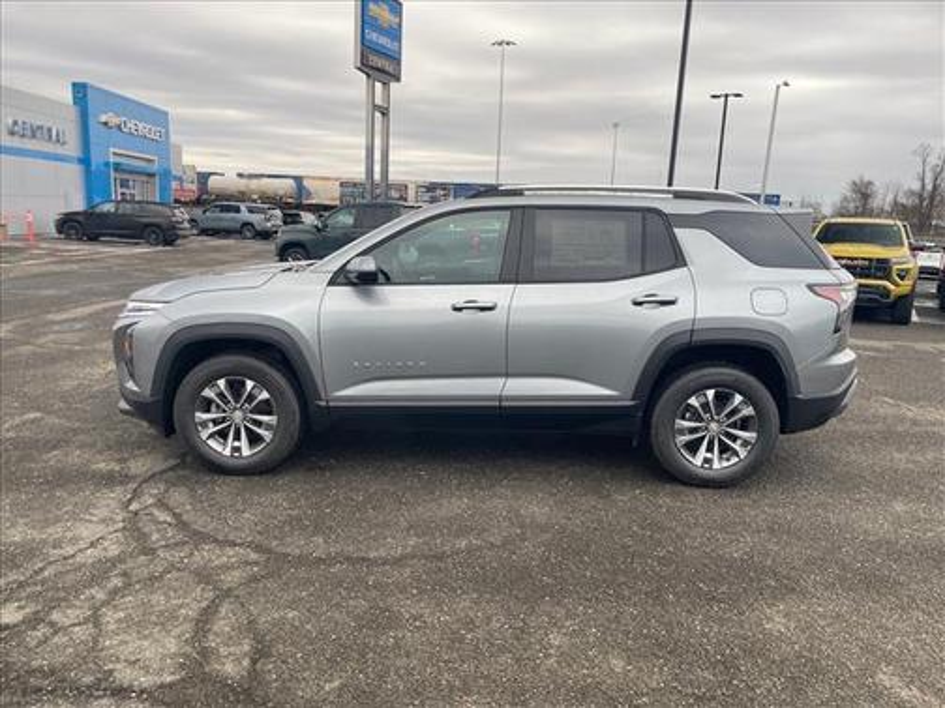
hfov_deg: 67.3
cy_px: 354
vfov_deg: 53.1
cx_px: 472
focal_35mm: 26
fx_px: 710
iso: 32
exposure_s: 1/249
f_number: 1.6
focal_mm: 4.2
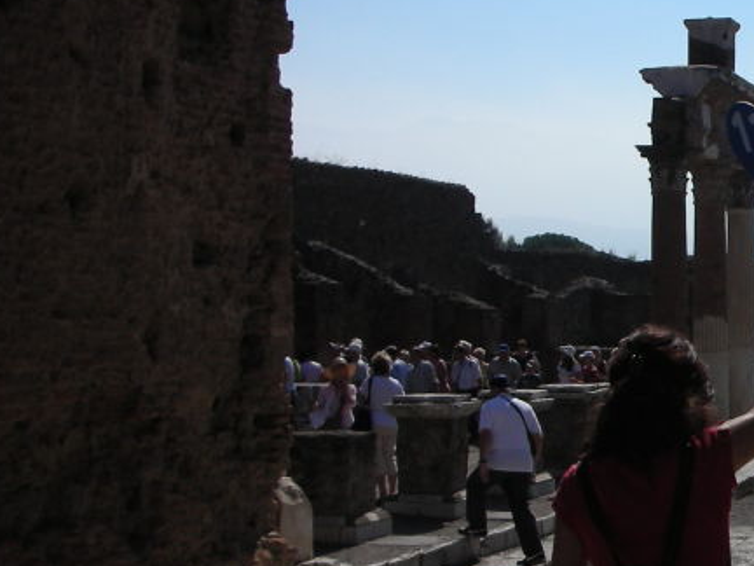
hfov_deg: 22.3
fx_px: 1808
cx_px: 815
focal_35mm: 83
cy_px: 295
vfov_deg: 17.8
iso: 50
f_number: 8.5
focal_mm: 5.8
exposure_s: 1/266
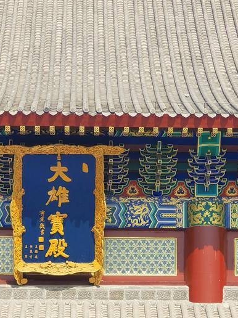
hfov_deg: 7.5
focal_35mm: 198
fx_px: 1818
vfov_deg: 10.0
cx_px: 133
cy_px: 225
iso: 50
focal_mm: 6.4
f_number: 2.4
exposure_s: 1/1111
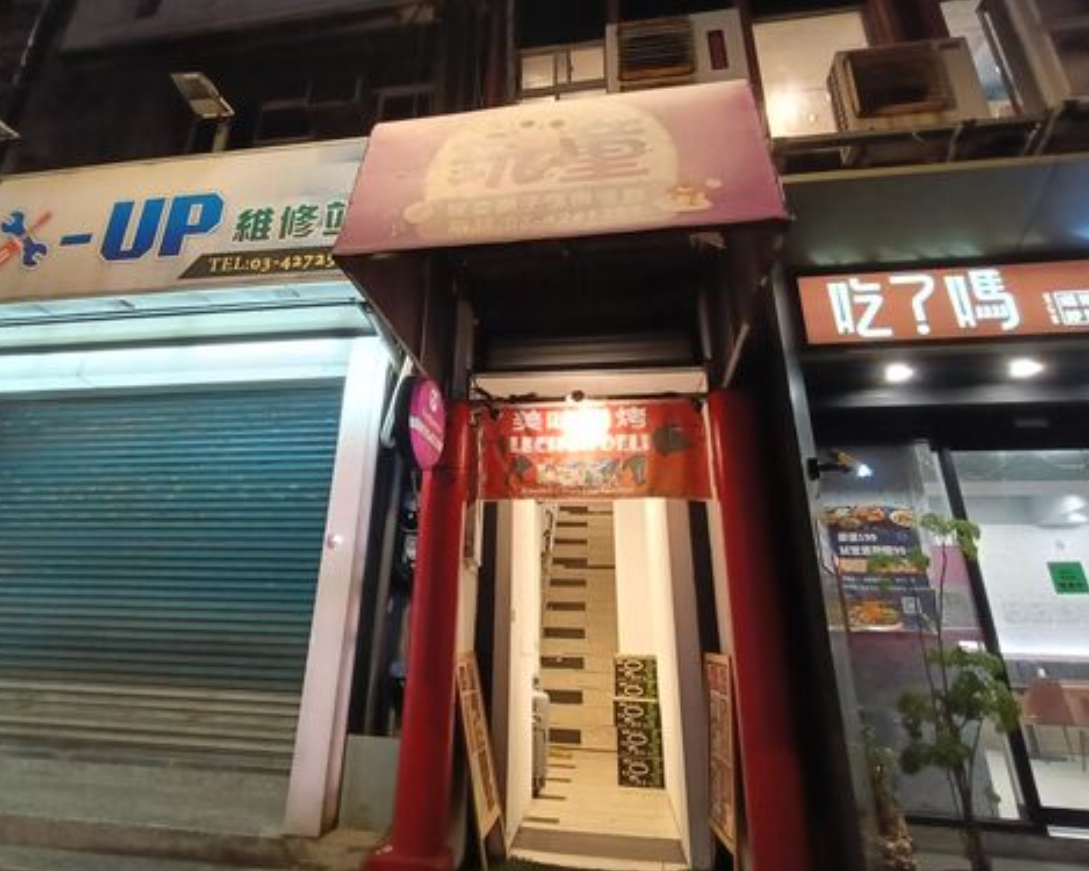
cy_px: 374
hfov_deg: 80.2
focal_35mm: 20
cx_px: 495
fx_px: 644
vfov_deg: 67.7
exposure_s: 1/33.3
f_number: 2.2
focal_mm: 1.68
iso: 400
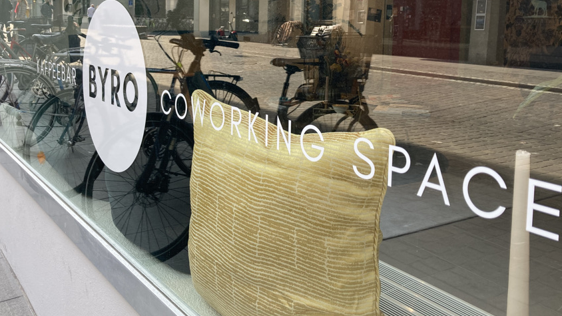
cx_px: 255
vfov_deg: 31.6
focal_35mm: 37
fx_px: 551
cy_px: 88
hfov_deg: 53.9
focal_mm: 3.99
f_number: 1.8
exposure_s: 1/209
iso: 20
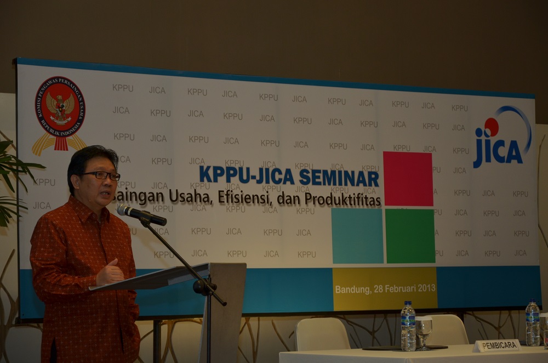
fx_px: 1709
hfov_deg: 18.2
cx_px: 274
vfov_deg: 12.1
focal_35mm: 112
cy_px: 182
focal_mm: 75
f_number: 5.3
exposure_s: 1/30
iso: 400
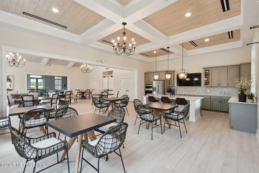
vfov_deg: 77.3
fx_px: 108
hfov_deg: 100.4
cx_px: 130
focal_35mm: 15
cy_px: 86
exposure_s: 1/10
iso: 100
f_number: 7.1
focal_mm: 10
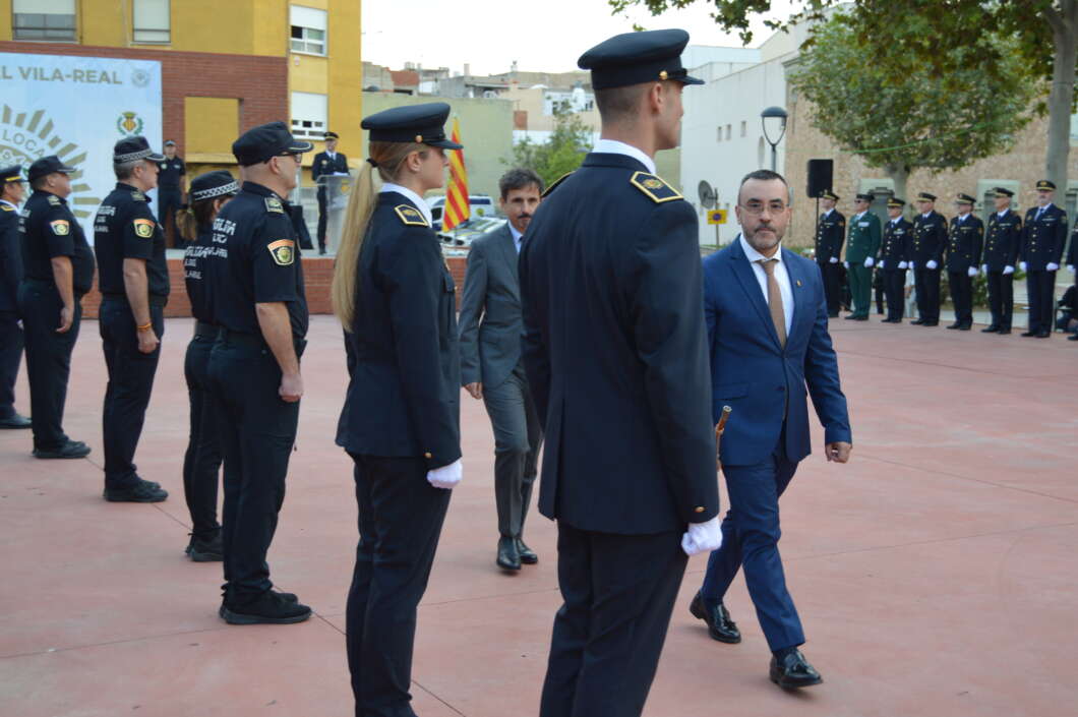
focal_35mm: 48
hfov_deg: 41.1
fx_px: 1436
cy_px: 358
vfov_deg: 28.0
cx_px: 539
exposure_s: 1/125
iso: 180
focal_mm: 32
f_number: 5.6
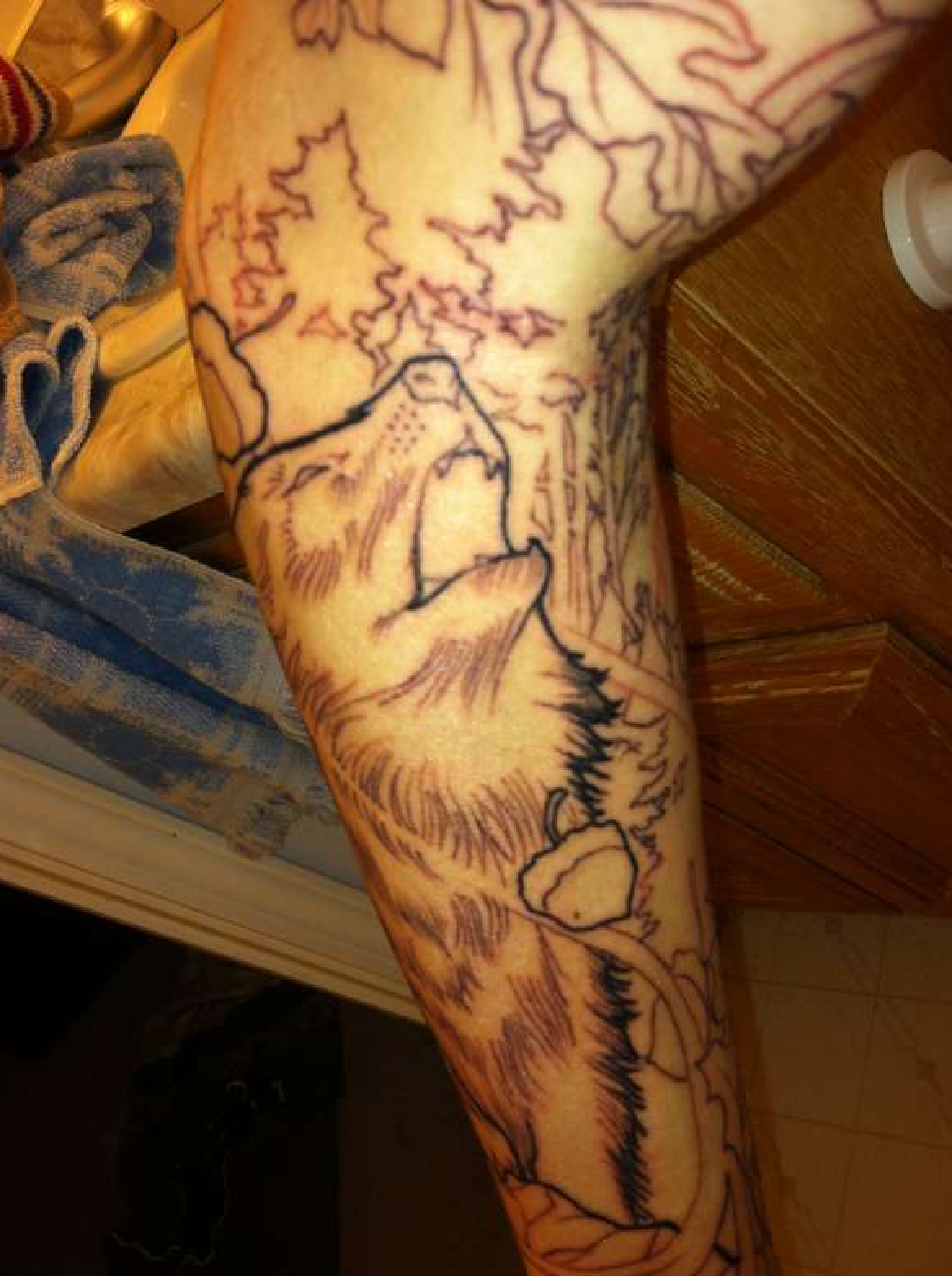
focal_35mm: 36
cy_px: 630
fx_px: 1324
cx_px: 478
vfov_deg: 51.4
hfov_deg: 39.5
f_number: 2.8
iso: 80
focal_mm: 3.85
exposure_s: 1/35
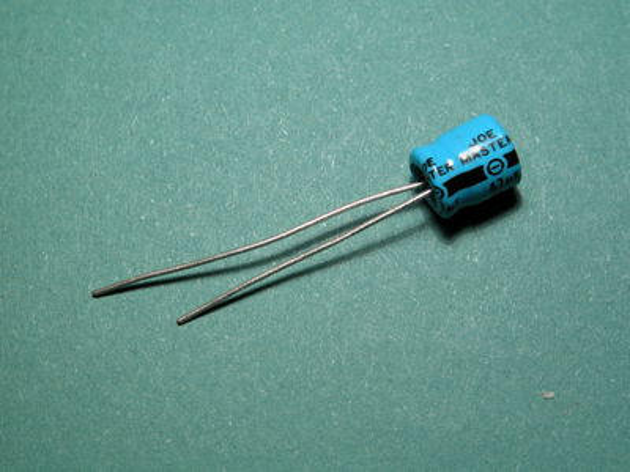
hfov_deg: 18.4
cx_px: 315
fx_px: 1947
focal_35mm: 107
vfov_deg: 13.8
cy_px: 236
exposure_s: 1/48.5
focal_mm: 27.3
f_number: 6.6
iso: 100
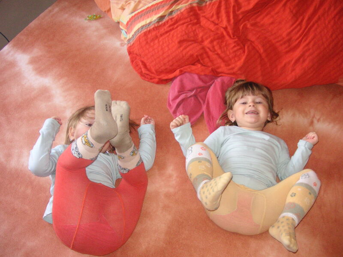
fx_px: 377
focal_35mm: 38
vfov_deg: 37.7
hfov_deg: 49.0
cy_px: 128
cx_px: 172
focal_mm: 6.3
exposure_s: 1/45
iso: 160
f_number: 2.9
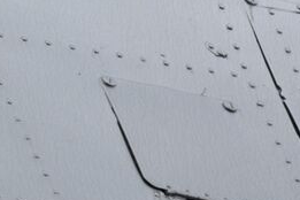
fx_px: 3370
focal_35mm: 404
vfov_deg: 3.4
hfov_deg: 5.0
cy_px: 358
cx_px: 578
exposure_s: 1/400
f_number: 10
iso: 200
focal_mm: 55
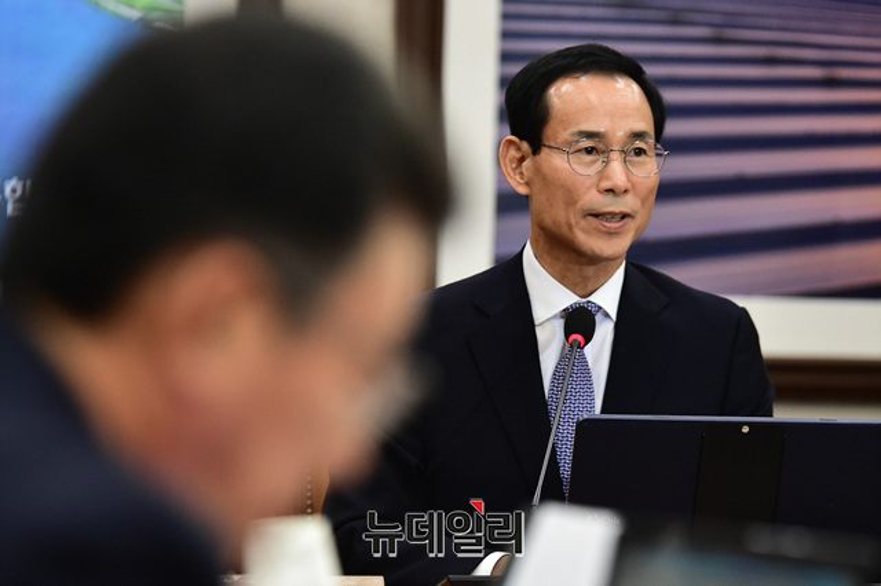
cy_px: 293
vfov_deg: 5.7
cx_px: 440
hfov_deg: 8.6
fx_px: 5870
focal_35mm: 240
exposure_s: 1/320
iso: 5000
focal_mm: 240
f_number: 6.3
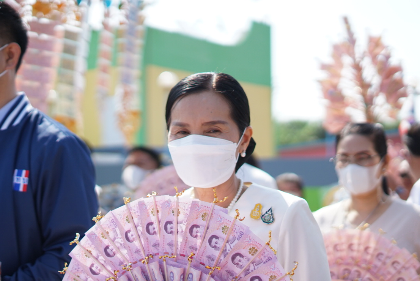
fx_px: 852
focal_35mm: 73
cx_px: 187
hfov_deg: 27.7
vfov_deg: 18.7
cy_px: 181
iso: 400
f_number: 1.8
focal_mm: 50
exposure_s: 1/8000
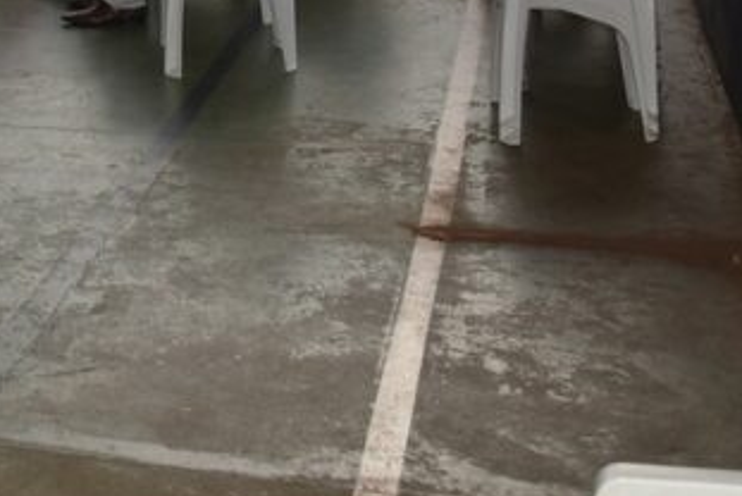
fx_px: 1836
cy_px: -222
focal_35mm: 89
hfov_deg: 20.6
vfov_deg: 14.5
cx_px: -248
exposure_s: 1/125
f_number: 5.6
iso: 140
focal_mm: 18
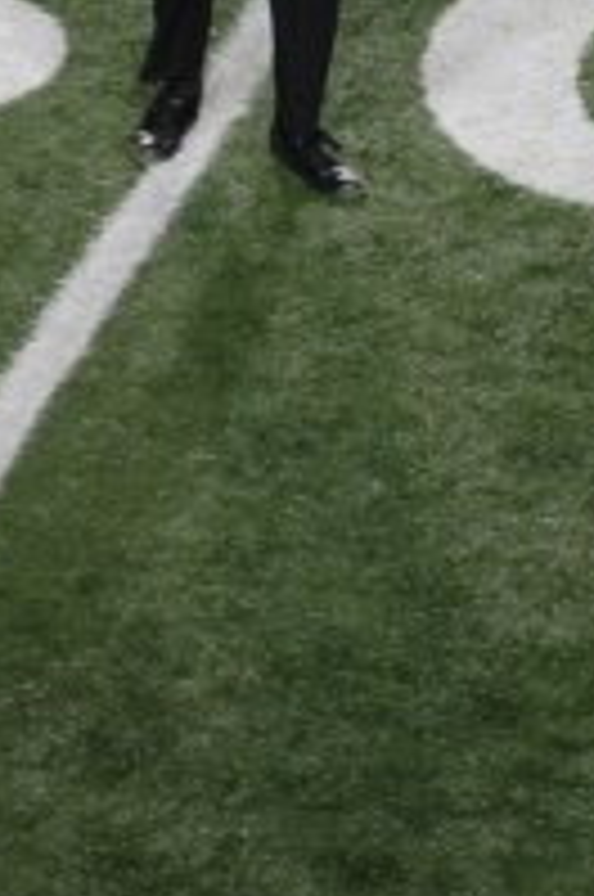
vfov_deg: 2.3
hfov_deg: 1.5
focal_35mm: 904
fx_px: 22451
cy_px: -243
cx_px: 263
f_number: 2.8
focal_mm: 200
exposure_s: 1/60
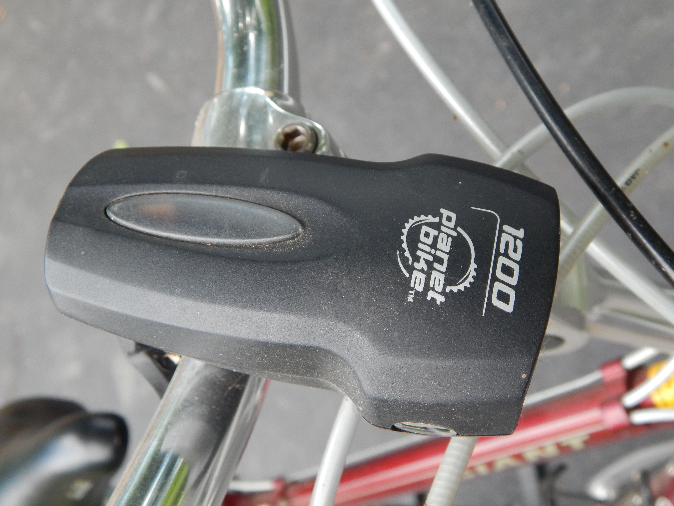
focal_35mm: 43
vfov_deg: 33.6
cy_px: 253
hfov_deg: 43.9
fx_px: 837
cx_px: 337
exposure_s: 1/250
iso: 400
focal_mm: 7.7
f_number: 3.6
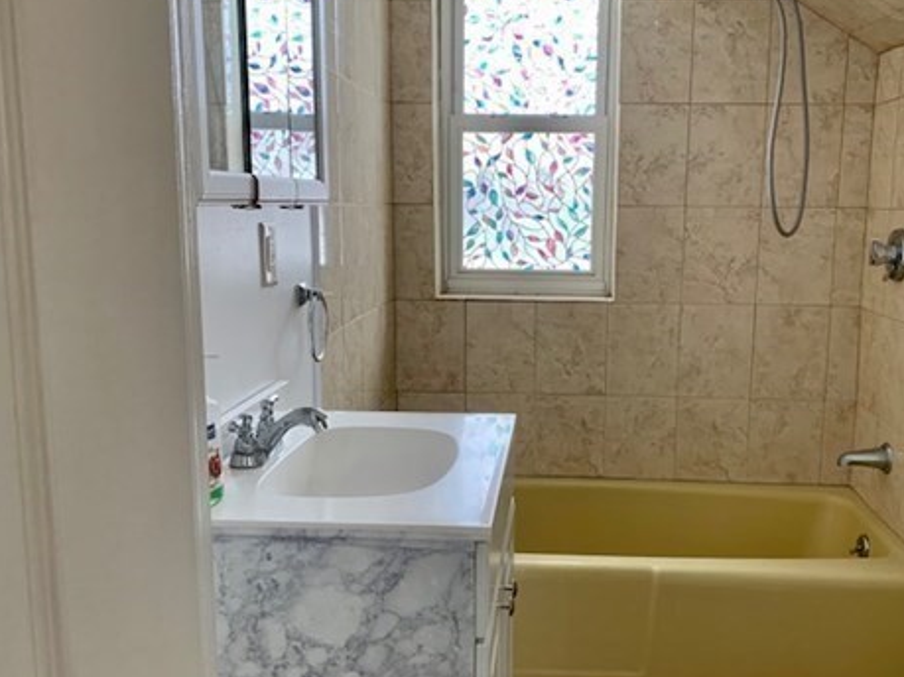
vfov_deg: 41.8
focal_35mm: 34
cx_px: 518
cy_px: 350
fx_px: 888
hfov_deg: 53.8
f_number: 1.8
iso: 80
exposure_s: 1/60
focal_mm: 4.25
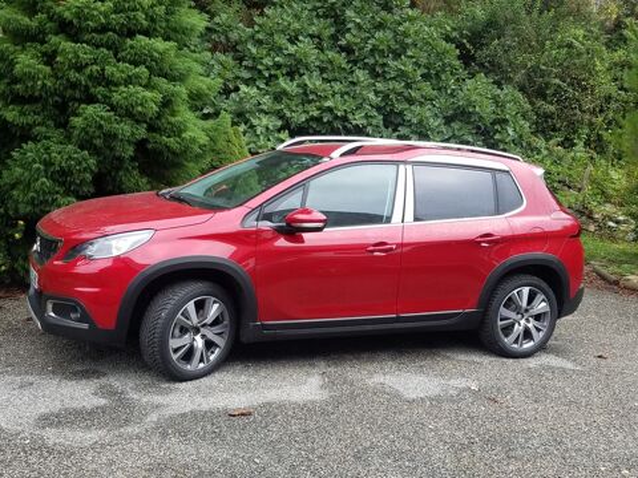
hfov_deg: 67.3
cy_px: 239
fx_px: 479
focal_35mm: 26
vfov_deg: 53.1
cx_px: 319
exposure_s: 1/126
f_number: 1.7
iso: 50
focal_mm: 4.2
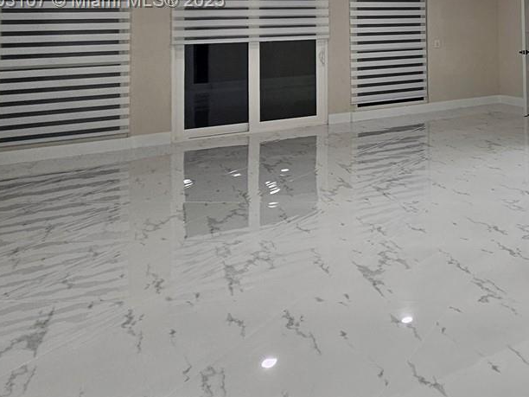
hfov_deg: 38.9
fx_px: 520
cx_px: 640
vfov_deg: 37.4
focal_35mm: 34
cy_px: 2
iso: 50
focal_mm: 2.2
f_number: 2.2
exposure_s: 1/60
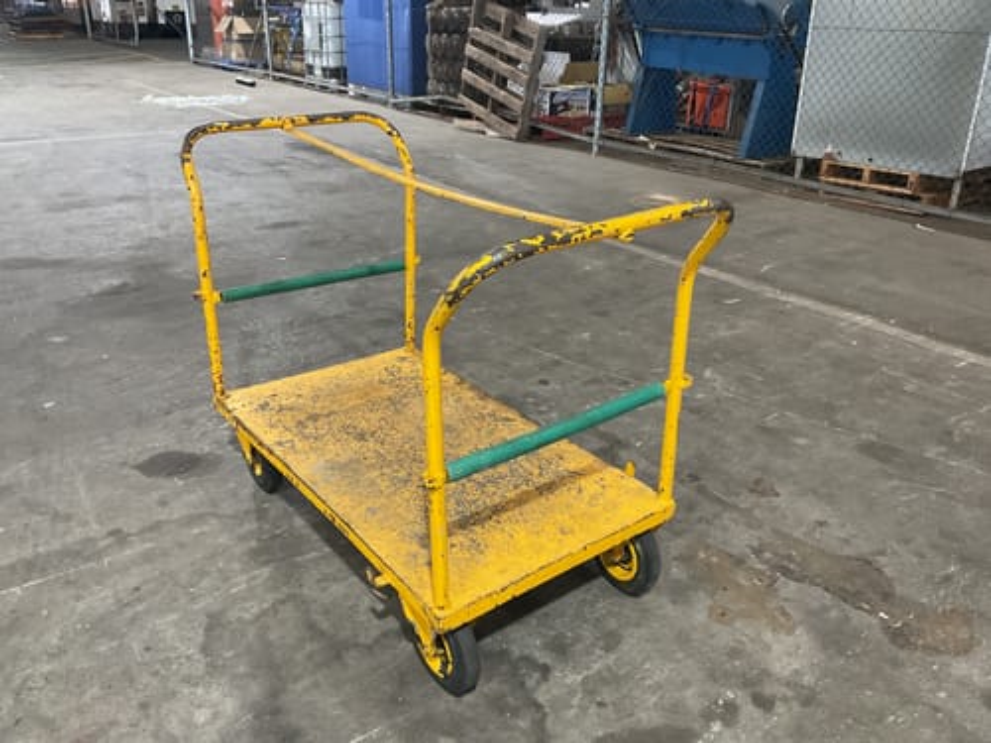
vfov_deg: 48.2
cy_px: 372
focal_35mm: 29
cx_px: 496
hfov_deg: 61.7
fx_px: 830
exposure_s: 1/40
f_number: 1.8
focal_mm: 3
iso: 200
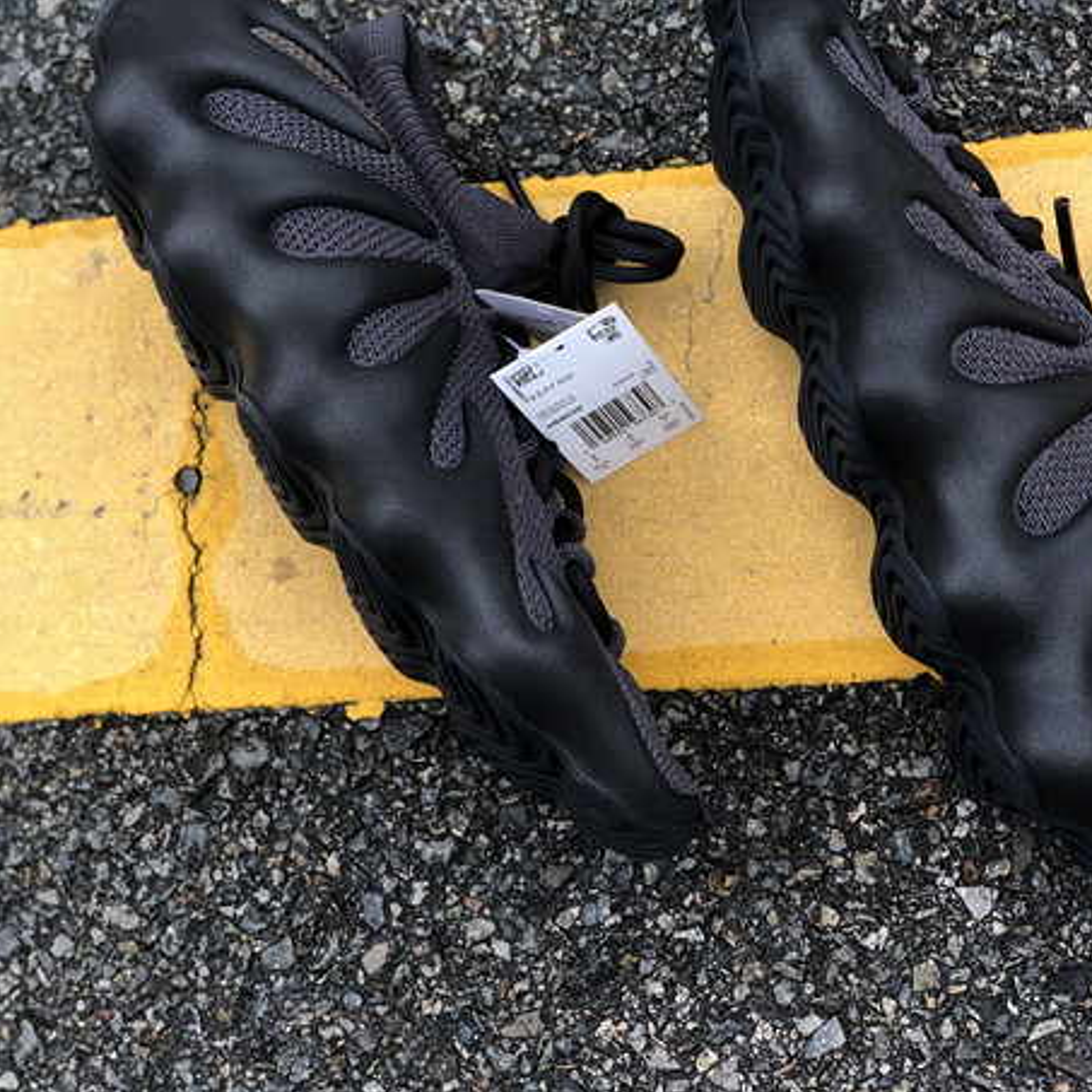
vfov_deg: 23.0
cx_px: 658
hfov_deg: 23.0
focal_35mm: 75
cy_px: 435
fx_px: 2677
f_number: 2.4
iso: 16
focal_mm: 6
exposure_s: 1/60
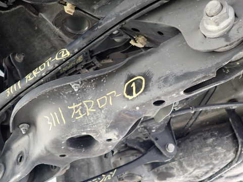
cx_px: 128
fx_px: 218
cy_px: 97
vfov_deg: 45.4
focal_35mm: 31
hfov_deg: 58.3
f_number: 2
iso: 320
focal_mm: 4.5
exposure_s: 1/125
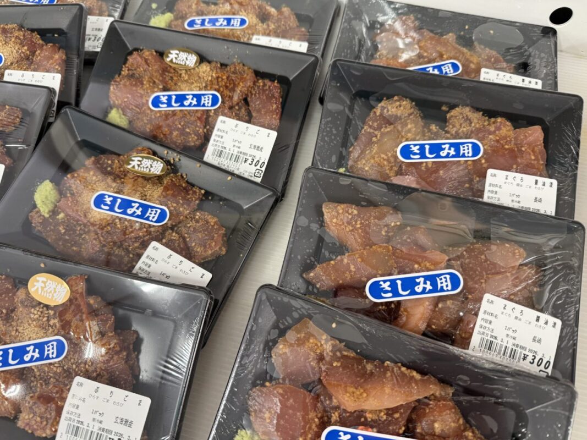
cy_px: 220
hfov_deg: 71.6
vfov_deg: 56.8
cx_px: 294
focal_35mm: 24
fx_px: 407
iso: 250
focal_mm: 6.76
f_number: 1.78
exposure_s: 1/60
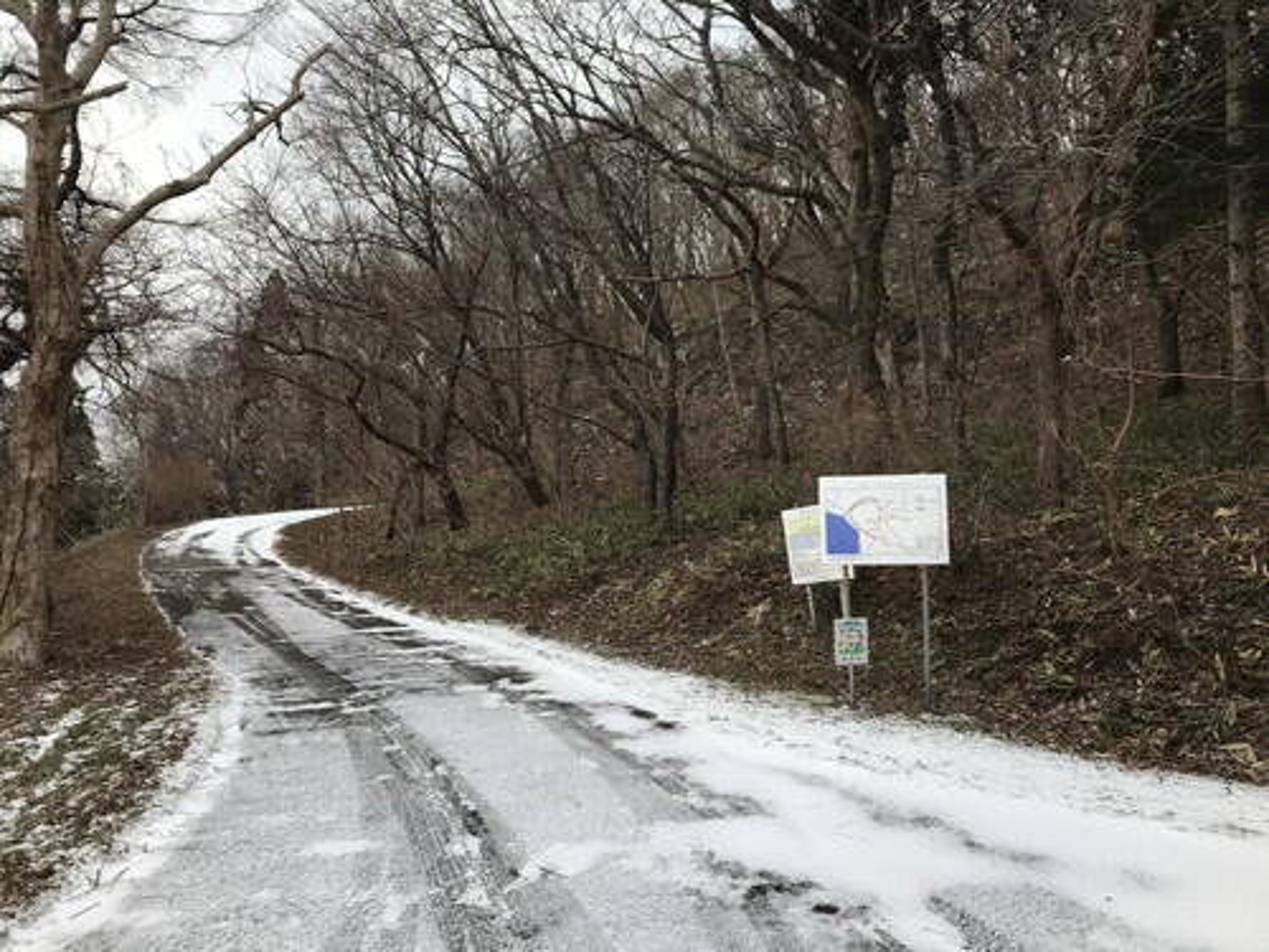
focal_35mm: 28
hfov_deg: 63.4
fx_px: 1026
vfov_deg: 49.7
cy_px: 476
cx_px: 634
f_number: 1.8
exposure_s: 1/397
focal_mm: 3.99
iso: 20
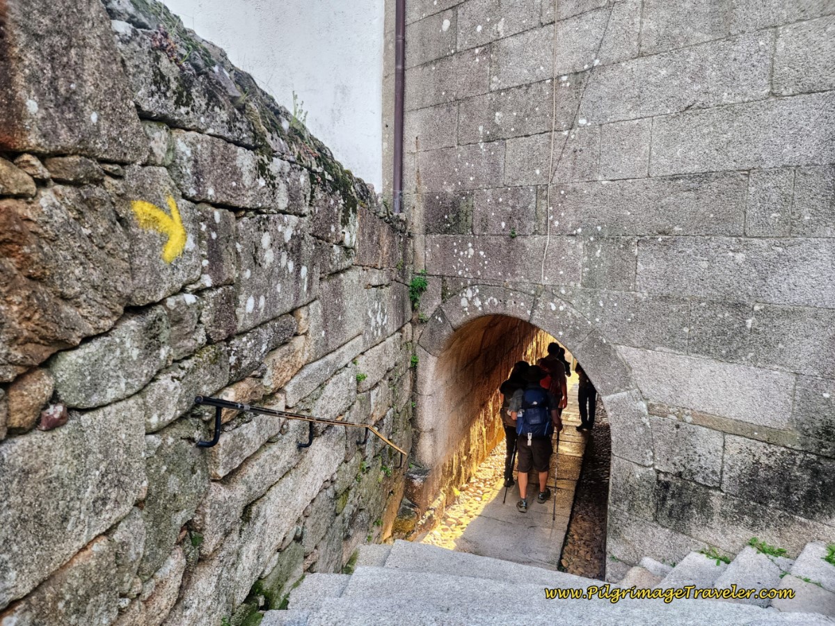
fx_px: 555
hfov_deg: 73.9
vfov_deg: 58.9
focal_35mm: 23
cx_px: 418
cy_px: 313
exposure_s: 1/120
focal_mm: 6.4
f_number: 1.8
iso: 200
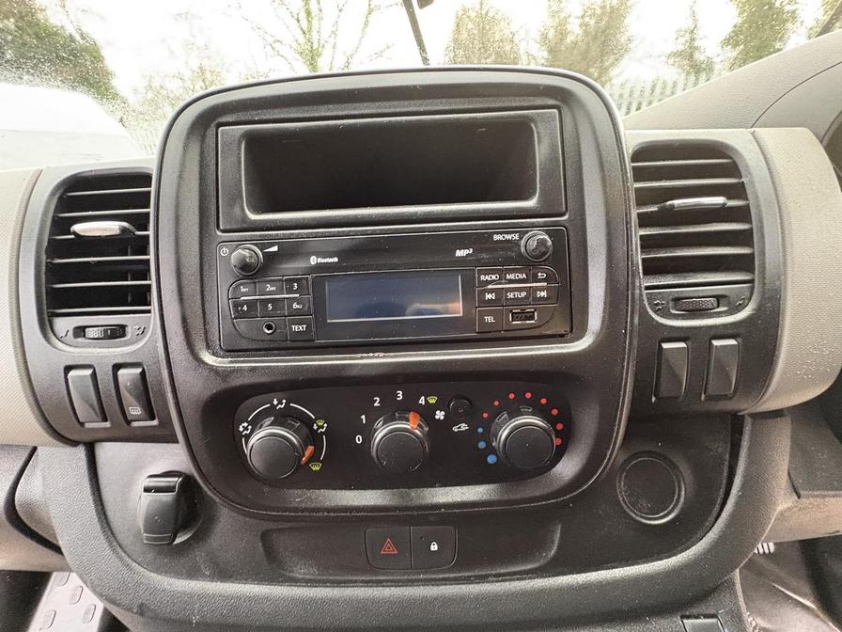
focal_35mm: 14
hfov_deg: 102.1
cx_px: 421
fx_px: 341
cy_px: 316
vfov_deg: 85.7
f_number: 2.2
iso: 800
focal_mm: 2.22
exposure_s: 1/60
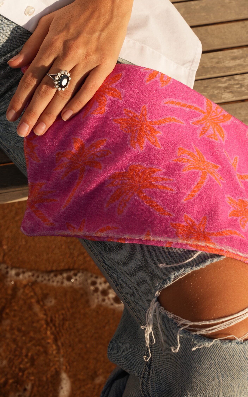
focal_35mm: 80
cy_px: 212
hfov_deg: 16.3
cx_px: 134
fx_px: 865
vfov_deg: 25.8
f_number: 8
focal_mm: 69
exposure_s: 1/320
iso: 100
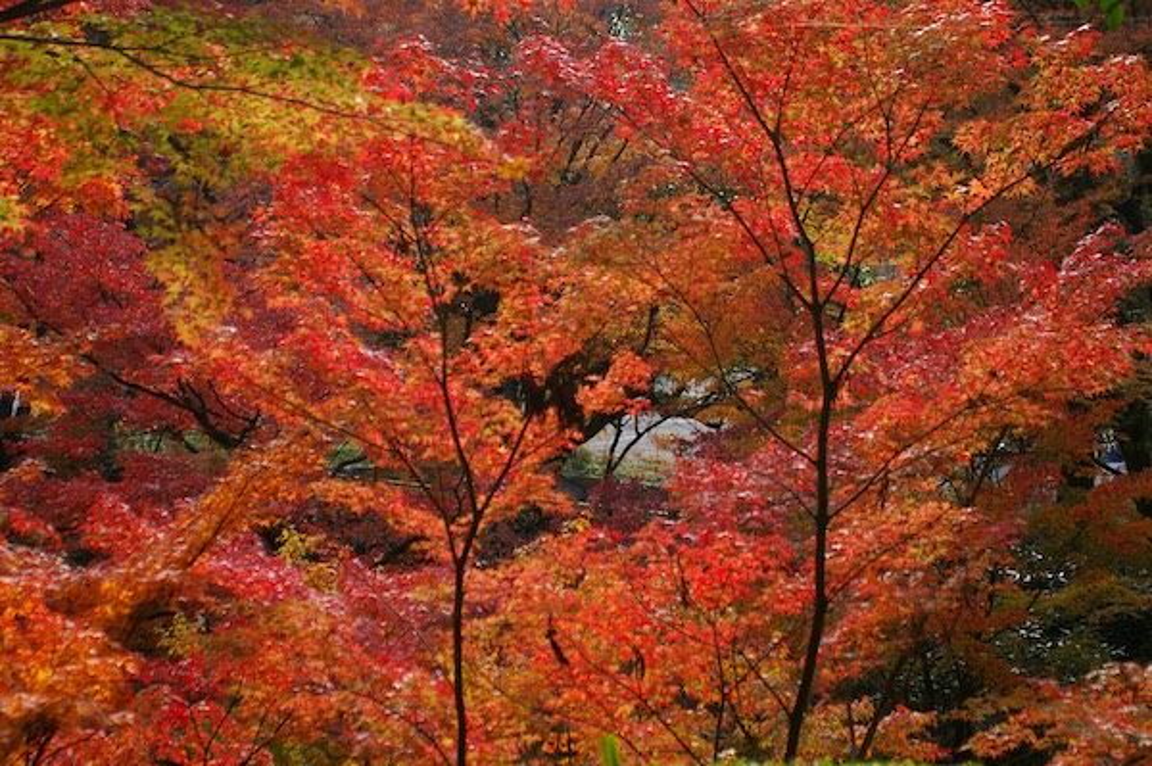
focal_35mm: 80
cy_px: 383
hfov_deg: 25.5
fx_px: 2542
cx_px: 576
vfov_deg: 17.1
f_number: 4.5
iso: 400
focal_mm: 53
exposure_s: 1/500
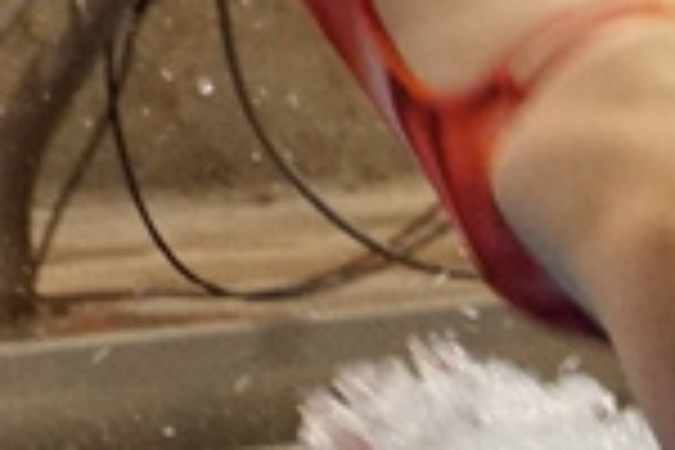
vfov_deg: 1.0
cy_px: 439
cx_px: 626
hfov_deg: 1.4
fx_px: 26923
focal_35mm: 1436
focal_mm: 140
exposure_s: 1/200
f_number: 6.3
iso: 3200
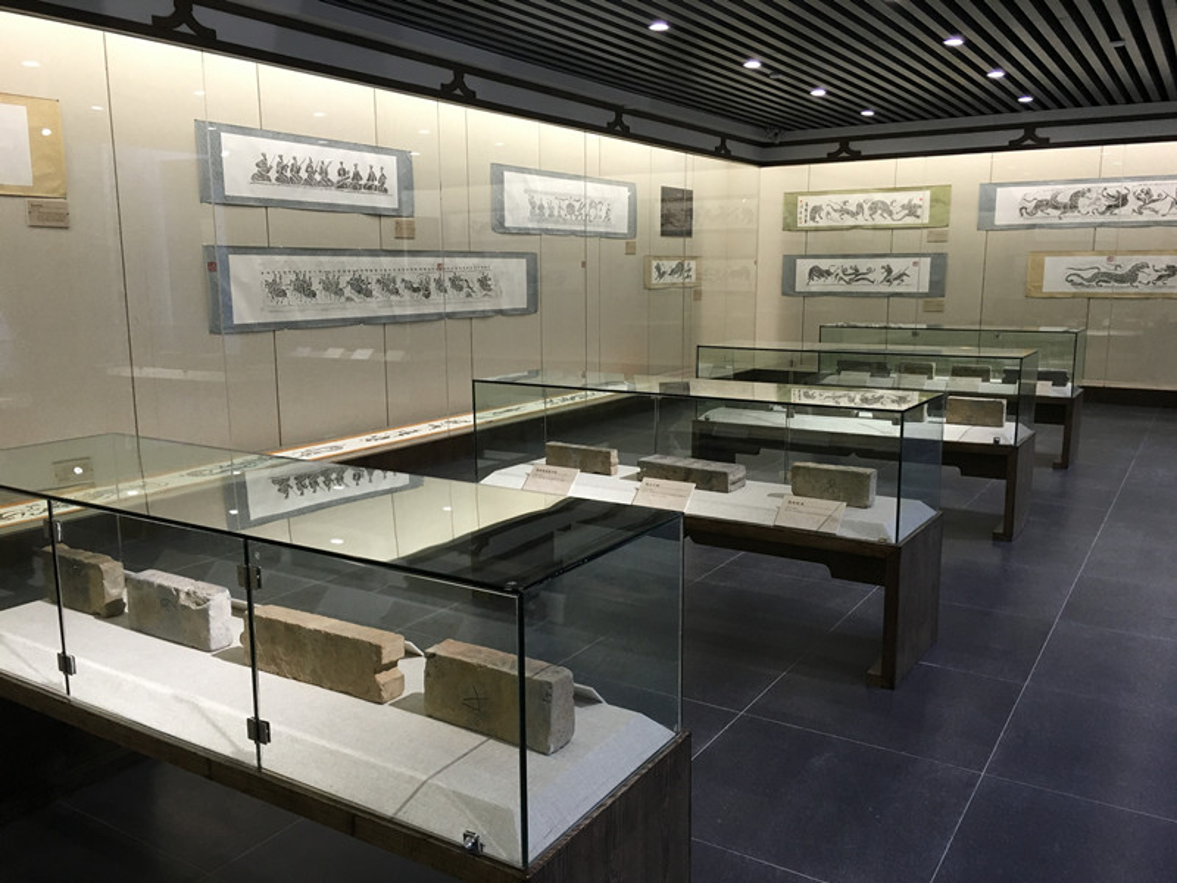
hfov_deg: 61.7
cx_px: 588
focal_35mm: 29
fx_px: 986
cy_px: 442
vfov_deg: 48.2
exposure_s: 1/30
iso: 40
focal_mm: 4.15
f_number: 2.2
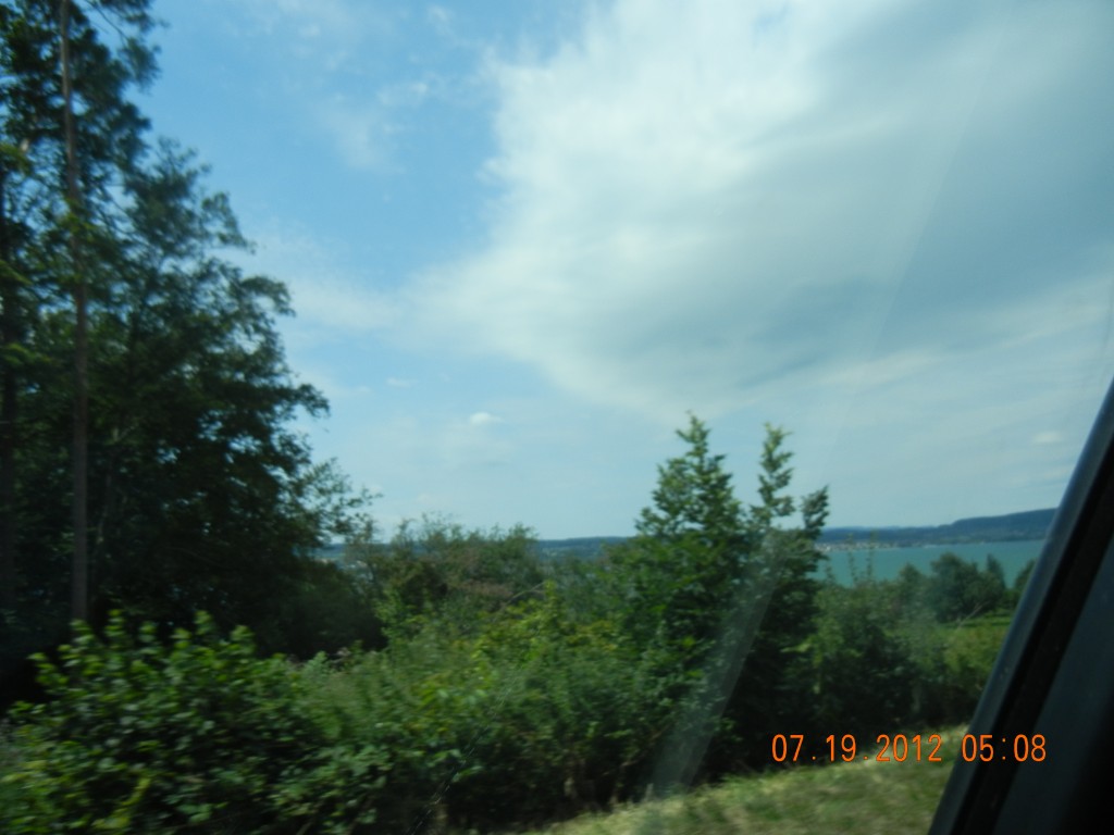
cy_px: 418
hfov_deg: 60.0
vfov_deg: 46.8
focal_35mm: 30
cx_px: 557
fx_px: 965
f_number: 7
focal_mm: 5.4
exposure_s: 1/422
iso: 160
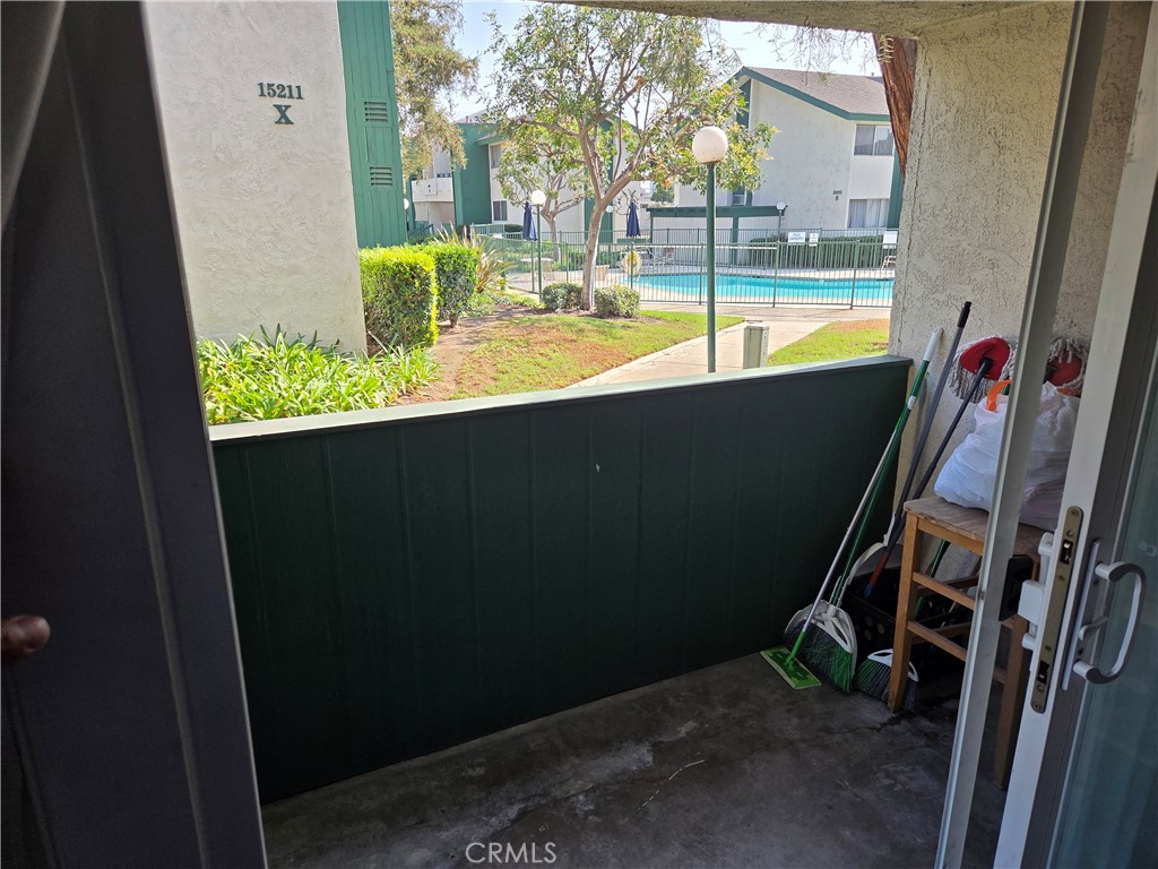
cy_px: 434
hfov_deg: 73.9
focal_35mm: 23
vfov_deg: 58.9
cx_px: 579
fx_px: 769
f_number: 1.8
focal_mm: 5.4
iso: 80
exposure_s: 1/1064
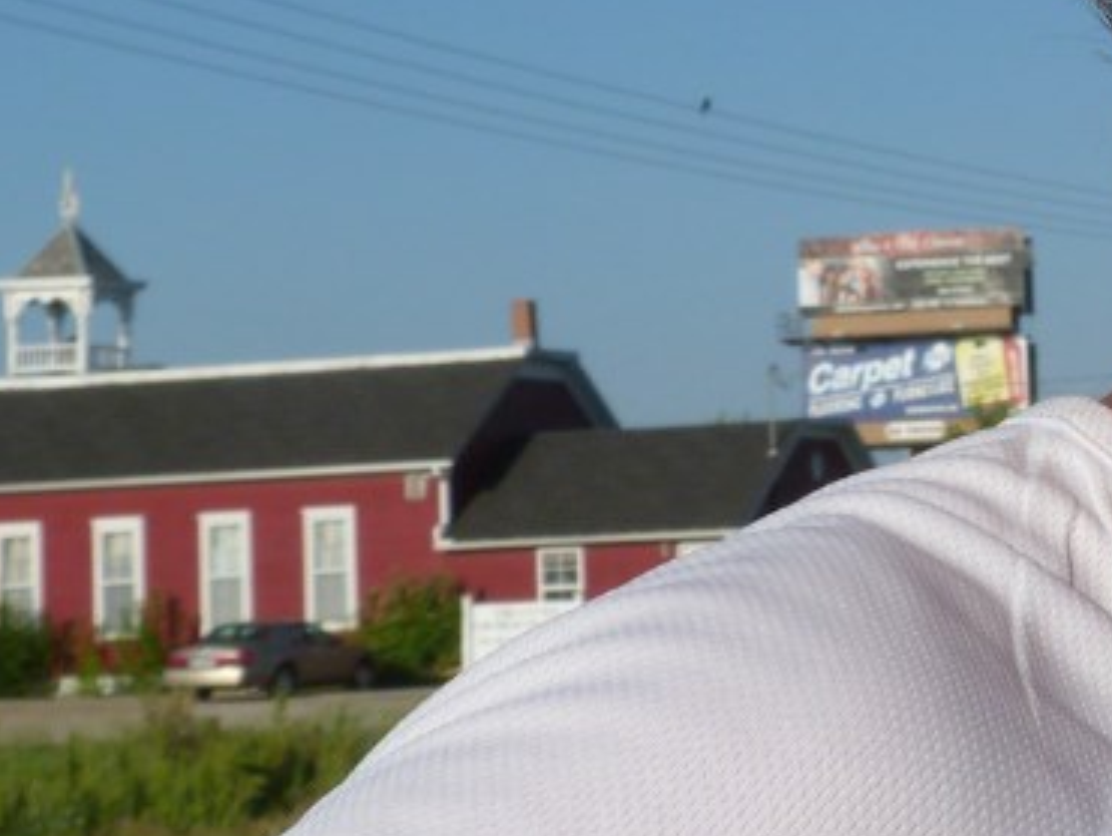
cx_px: 1292
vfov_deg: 11.5
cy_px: 105
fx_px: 4115
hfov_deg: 14.9
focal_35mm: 128
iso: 80
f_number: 5
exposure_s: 1/640
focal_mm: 6.7
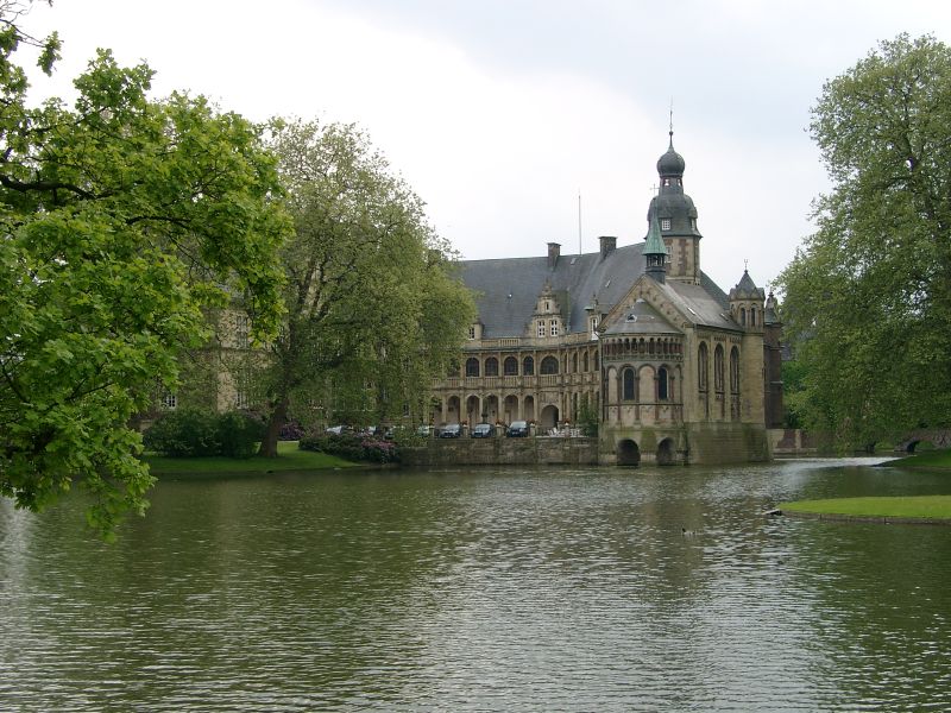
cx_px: 476
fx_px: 1566
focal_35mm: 57
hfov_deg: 33.8
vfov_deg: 25.7
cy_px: 356
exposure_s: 1/276
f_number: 4
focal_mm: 11.76
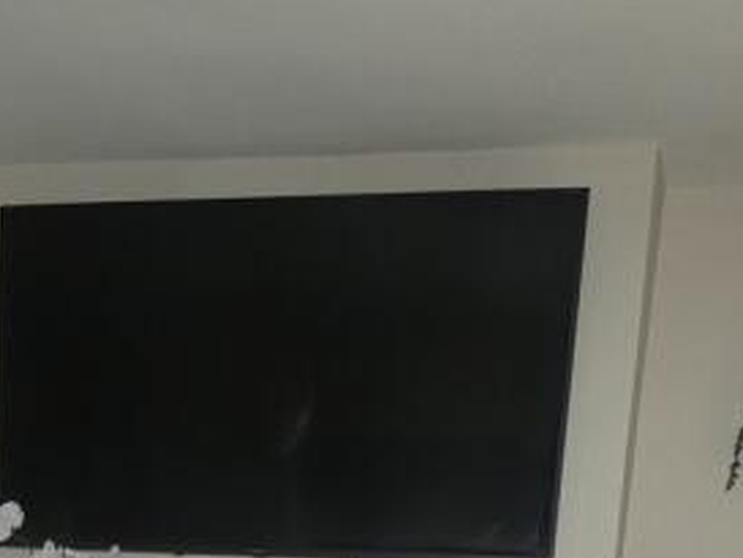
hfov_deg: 25.3
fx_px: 1611
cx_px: 101
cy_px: 991
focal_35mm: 75
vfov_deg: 16.6
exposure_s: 1/60
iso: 200
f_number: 2.8
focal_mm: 3.6
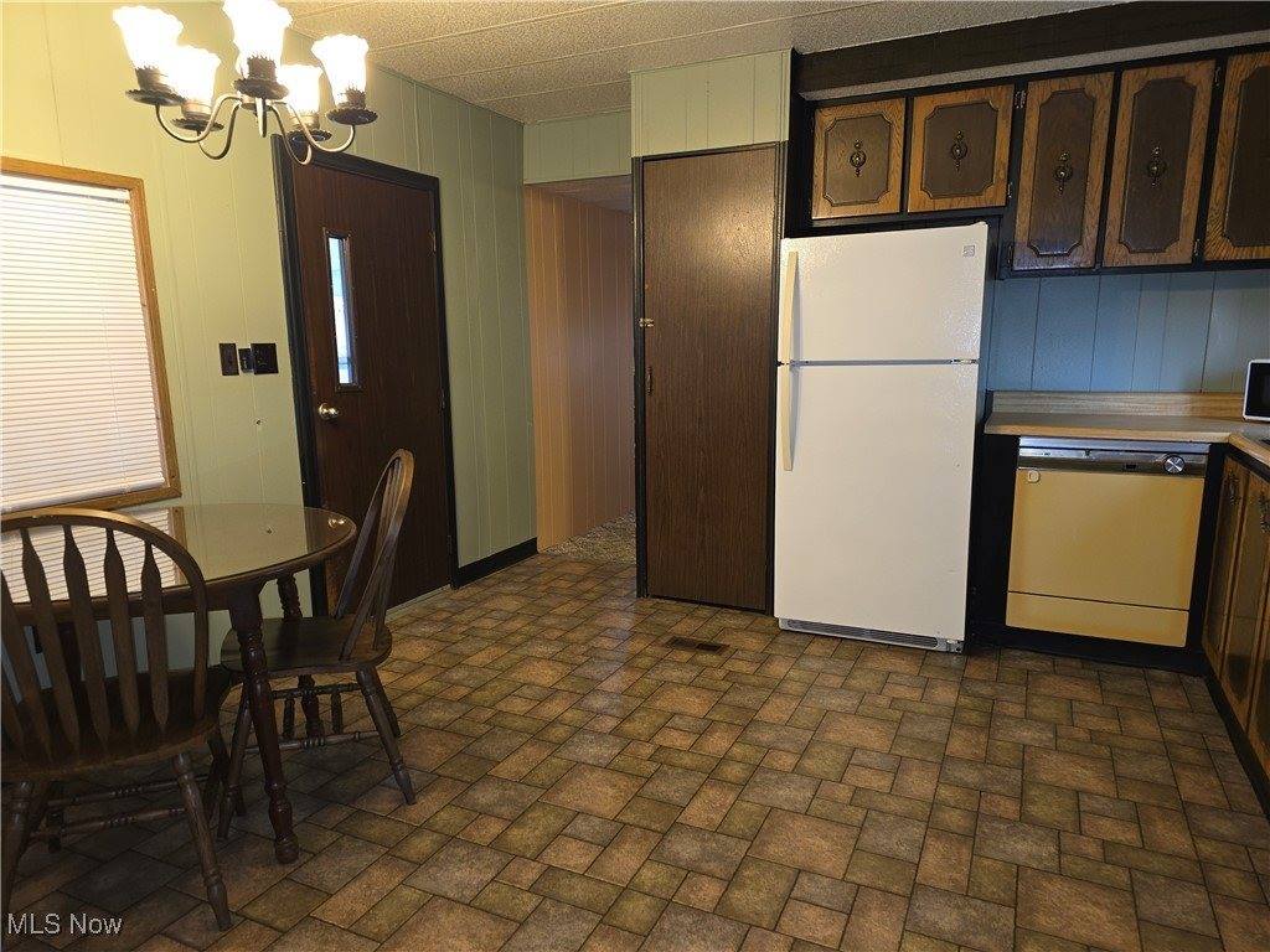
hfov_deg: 73.9
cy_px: 476
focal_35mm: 23
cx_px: 635
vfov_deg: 58.9
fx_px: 844
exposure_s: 1/20
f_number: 1.7
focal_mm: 6.3
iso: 125
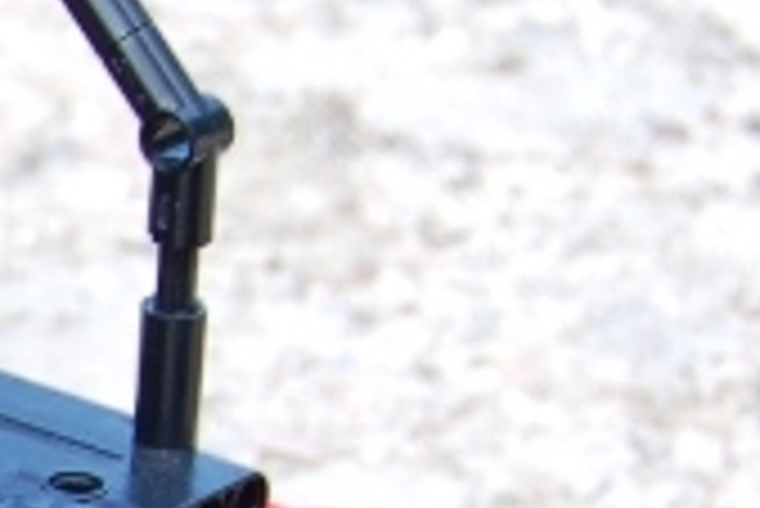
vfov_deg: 5.7
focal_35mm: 240
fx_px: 5071
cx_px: -1025
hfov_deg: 8.0
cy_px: 796
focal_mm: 30
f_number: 5.6
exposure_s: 1/100
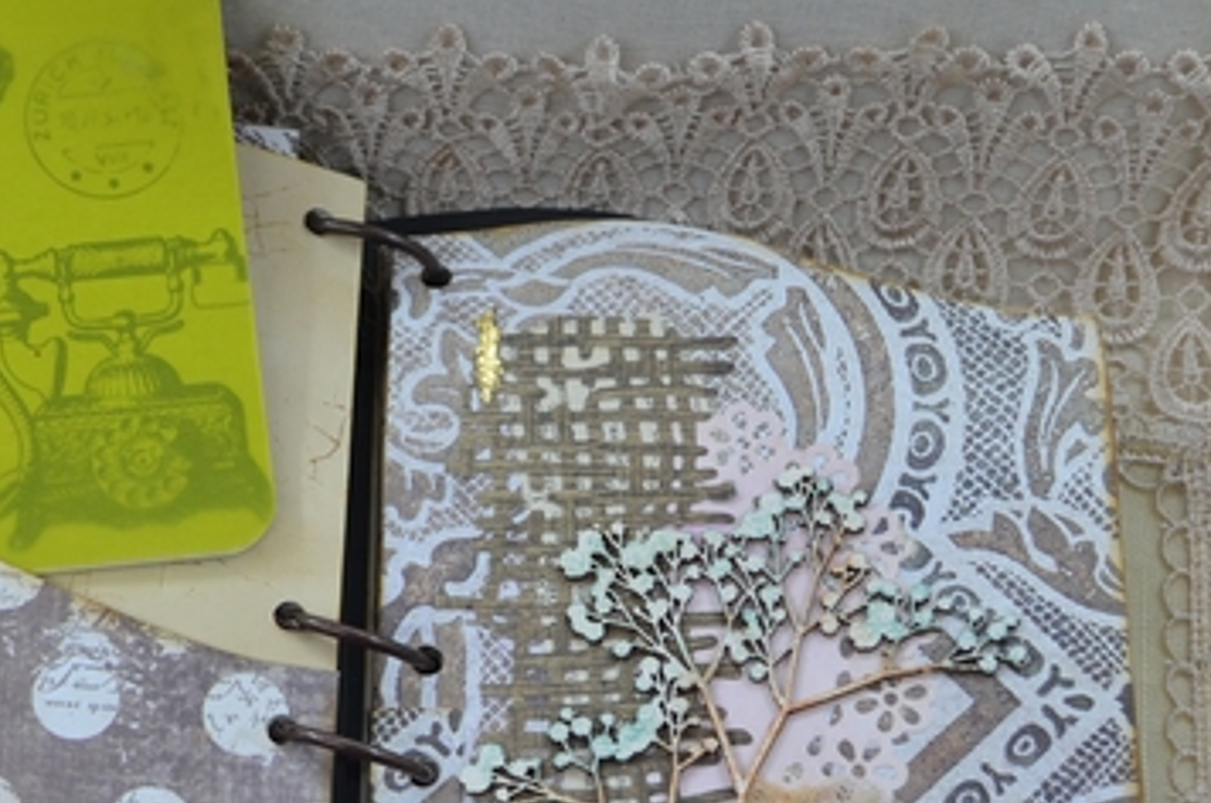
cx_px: 384
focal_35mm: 81
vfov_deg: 16.6
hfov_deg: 24.9
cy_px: 677
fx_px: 2720
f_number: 4.5
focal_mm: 24
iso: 400
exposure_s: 1/80
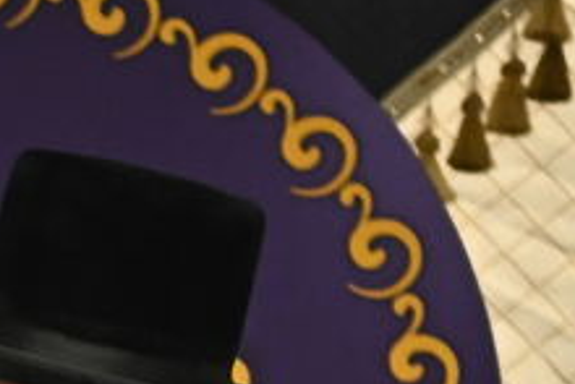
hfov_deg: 4.5
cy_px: 1000
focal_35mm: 445
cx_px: -766
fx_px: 7112
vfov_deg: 3.1
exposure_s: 1/320
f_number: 2.8
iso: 3200
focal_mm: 70
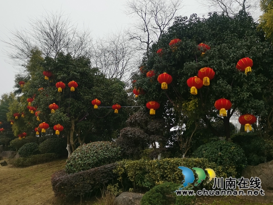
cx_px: 136
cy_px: 102
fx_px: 260
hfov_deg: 55.4
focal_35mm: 33
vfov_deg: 42.9
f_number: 4
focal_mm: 4.75
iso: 50
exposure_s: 1/436
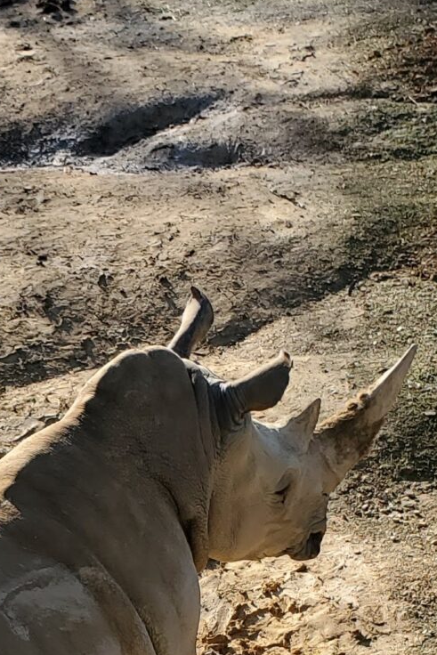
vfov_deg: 20.9
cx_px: 74
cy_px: 663
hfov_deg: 14.5
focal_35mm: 94
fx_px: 1711
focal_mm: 4.3
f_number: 2.4
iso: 50
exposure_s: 1/432
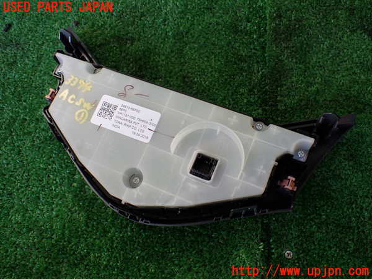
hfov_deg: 60.0
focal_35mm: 30
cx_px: 186
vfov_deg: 46.8
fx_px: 322
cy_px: 140
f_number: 2.3
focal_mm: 5.4
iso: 160
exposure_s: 1/125
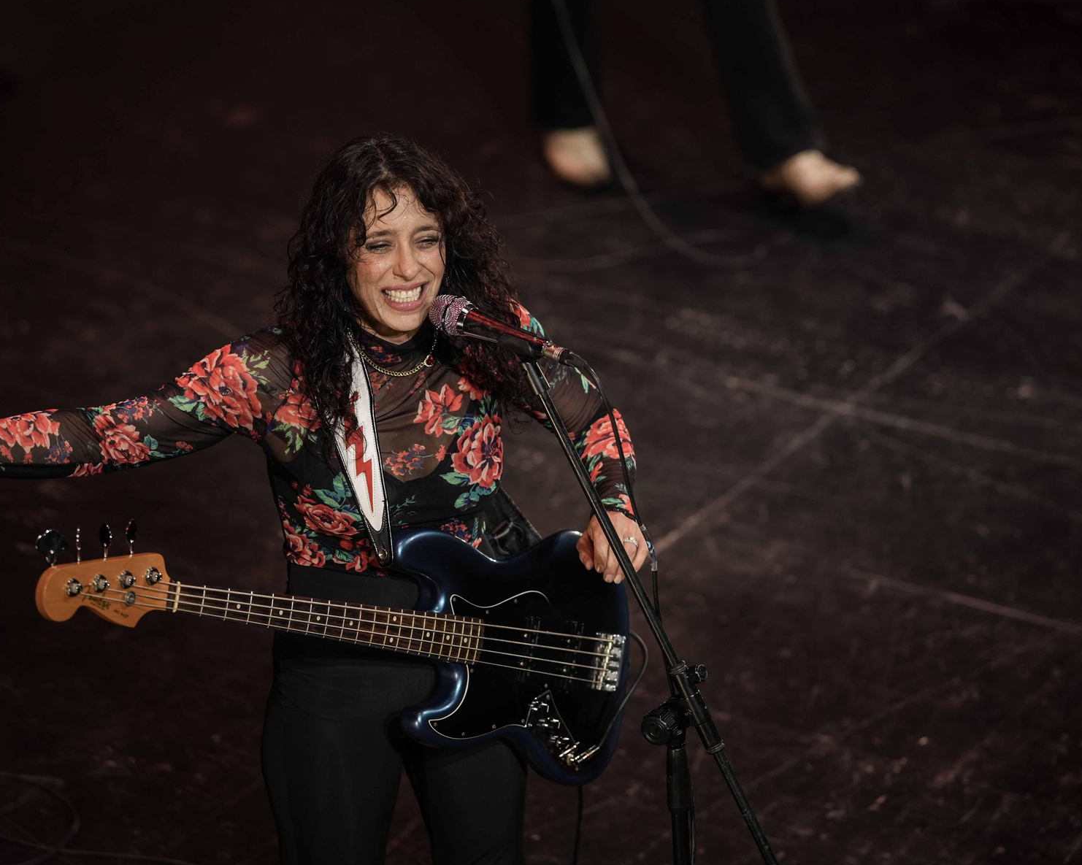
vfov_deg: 9.0
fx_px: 5475
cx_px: 456
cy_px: 442
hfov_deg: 11.3
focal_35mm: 171
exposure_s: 1/640
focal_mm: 135
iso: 400
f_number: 2.2
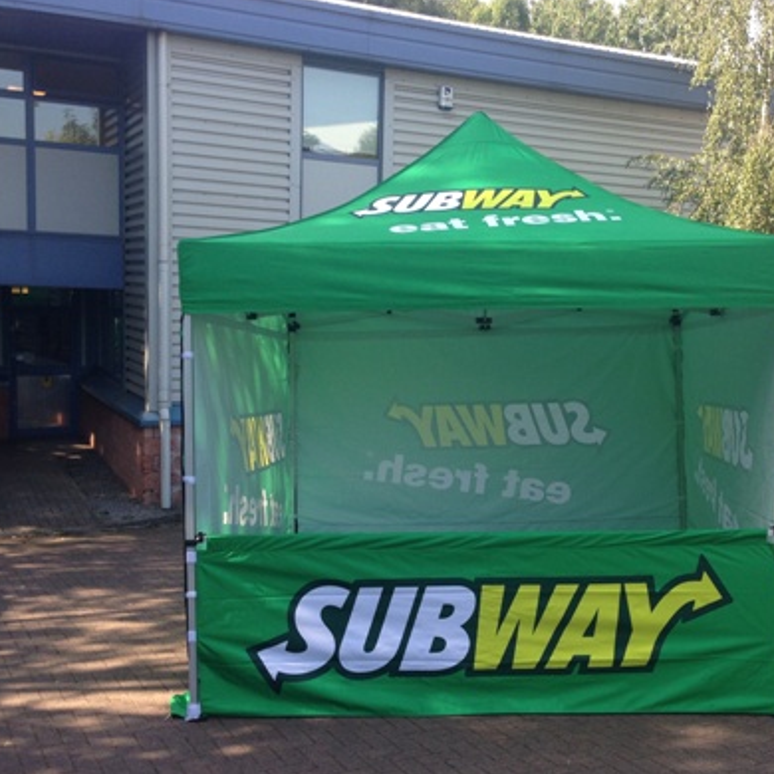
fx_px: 1113
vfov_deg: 38.3
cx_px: 488
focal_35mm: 44
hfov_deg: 38.1
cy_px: 406
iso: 50
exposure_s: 1/315
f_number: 2.4
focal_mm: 4.13
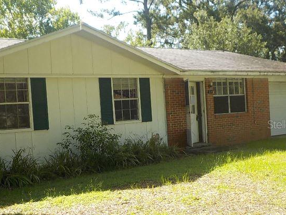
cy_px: 124
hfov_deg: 42.6
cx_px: 107
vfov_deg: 32.8
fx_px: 364
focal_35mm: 44
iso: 125
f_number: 3.3
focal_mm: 4.1
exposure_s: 1/400
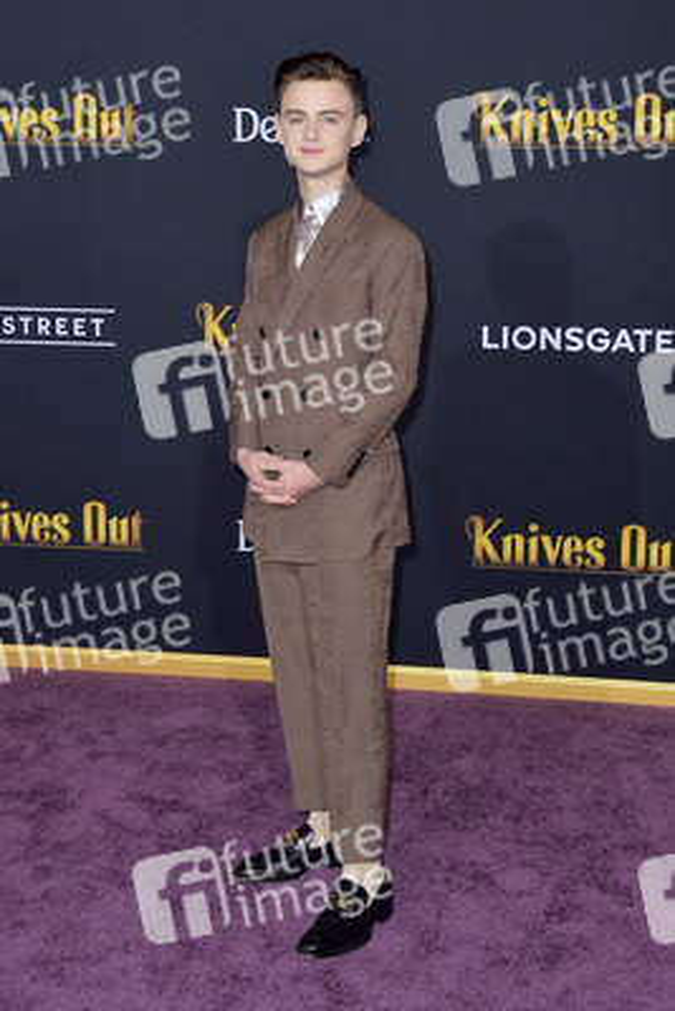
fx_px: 1236
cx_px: 338
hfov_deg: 30.5
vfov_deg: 44.5
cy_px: 506
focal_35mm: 44
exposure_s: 1/250
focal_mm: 44
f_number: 7.1
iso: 640
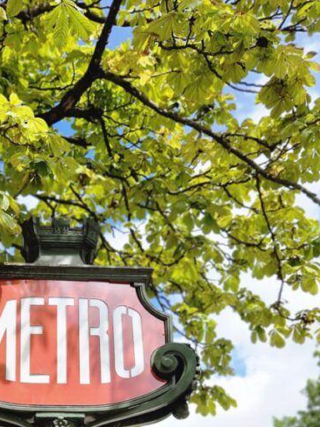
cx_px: 59
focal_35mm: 48
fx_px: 592
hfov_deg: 29.5
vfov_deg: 36.6
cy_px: 401
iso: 50
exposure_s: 1/1136
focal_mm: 5.4
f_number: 1.8
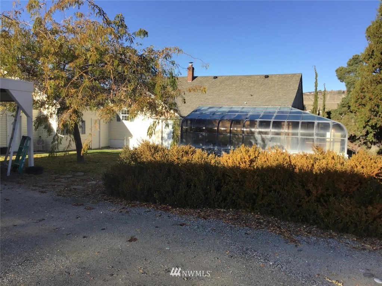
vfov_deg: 45.4
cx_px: 191
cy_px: 143
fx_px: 342
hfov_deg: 58.4
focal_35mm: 31
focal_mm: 3.3
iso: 25
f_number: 2.4
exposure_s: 1/815
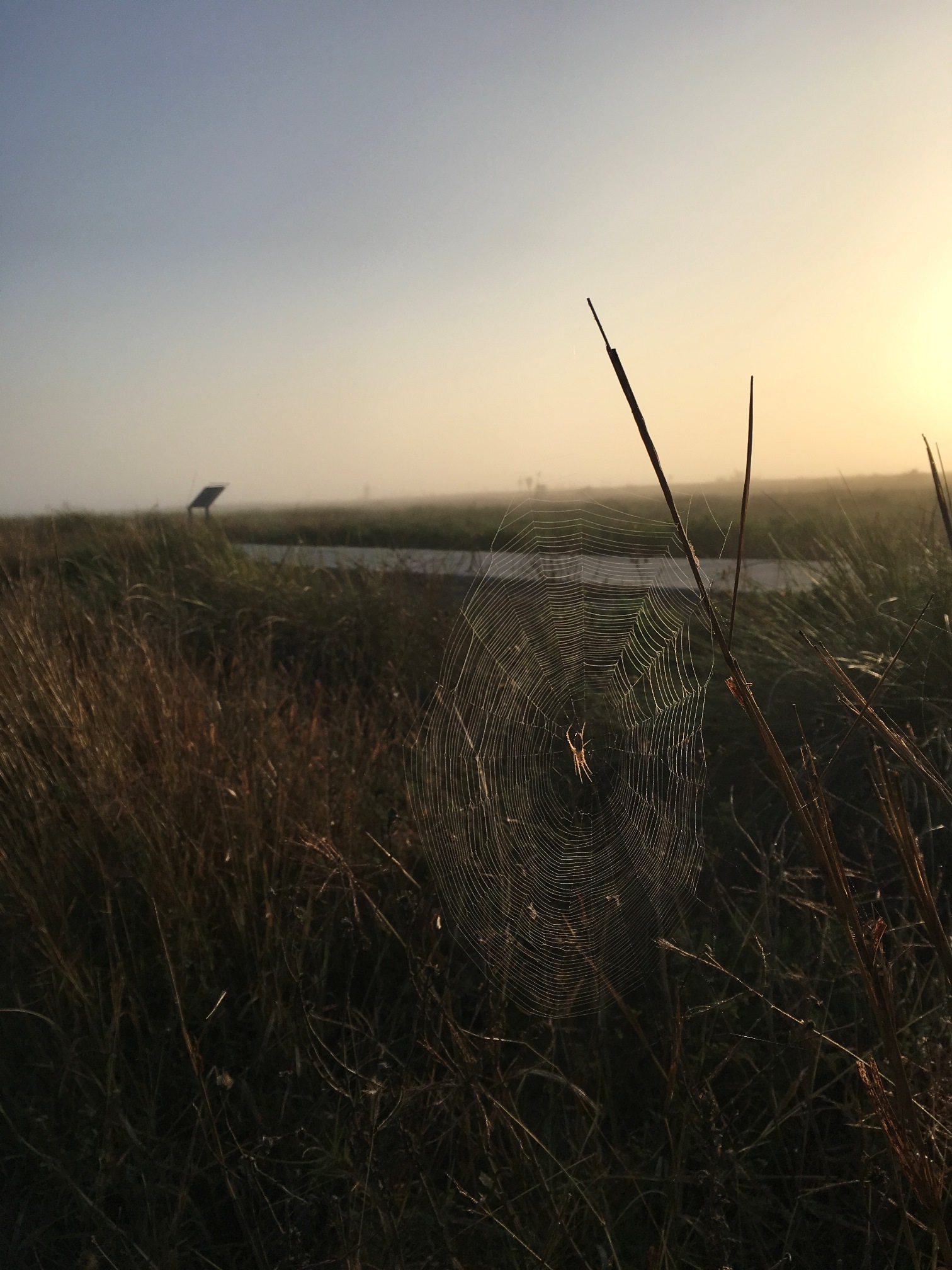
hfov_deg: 48.2
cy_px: 635
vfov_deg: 61.7
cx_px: 476
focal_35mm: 29
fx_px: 1063
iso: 25
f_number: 2.2
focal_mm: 4.15
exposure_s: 1/2564
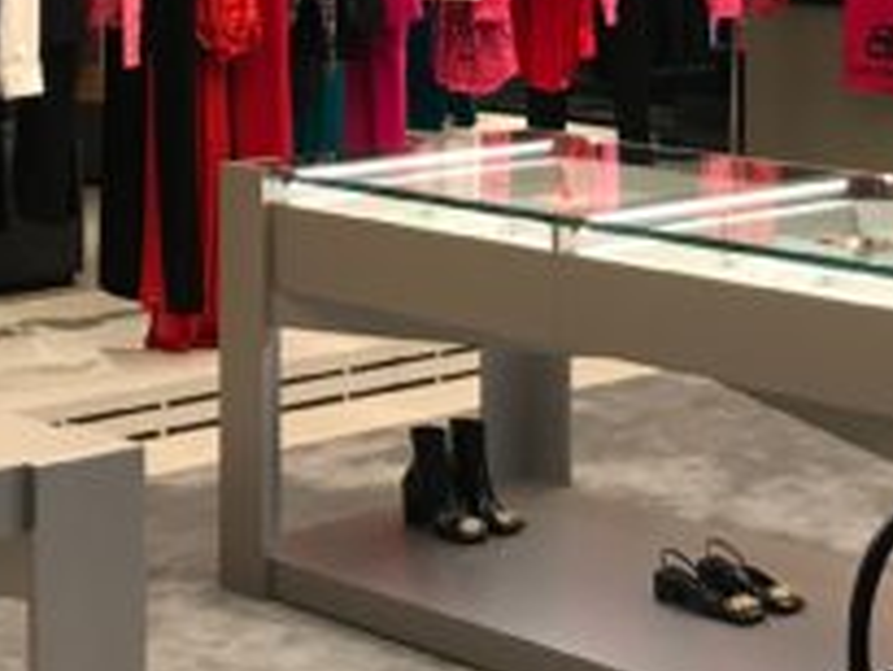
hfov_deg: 18.7
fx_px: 2710
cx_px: 475
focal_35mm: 105
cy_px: -70
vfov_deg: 13.8
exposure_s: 1/40
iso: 25
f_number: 1.8
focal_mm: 3.99
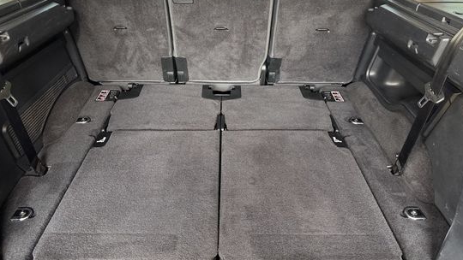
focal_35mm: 31
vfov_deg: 37.4
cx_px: 227
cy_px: 89
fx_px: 381
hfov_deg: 62.6
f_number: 1.78
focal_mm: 6.76
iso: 200
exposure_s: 1/84
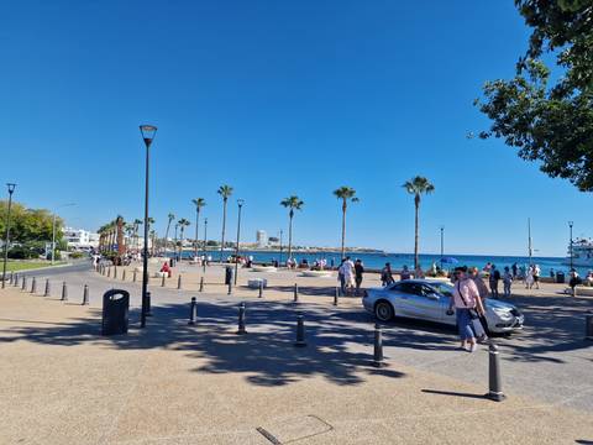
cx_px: 296
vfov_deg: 58.9
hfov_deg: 73.9
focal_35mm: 23
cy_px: 222
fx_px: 394
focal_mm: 6.4
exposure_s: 1/1780
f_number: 1.8
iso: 50
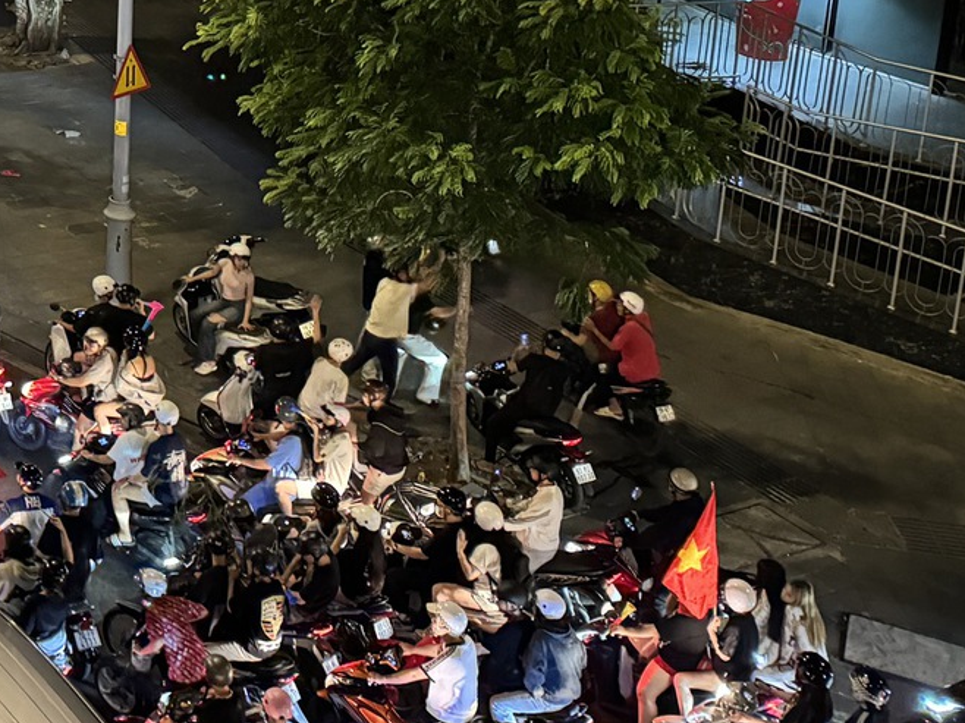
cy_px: -264
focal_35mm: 73
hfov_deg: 22.2
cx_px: -465
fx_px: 2034
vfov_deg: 18.5
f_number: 1.78
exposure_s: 1/33
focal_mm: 6.76
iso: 800
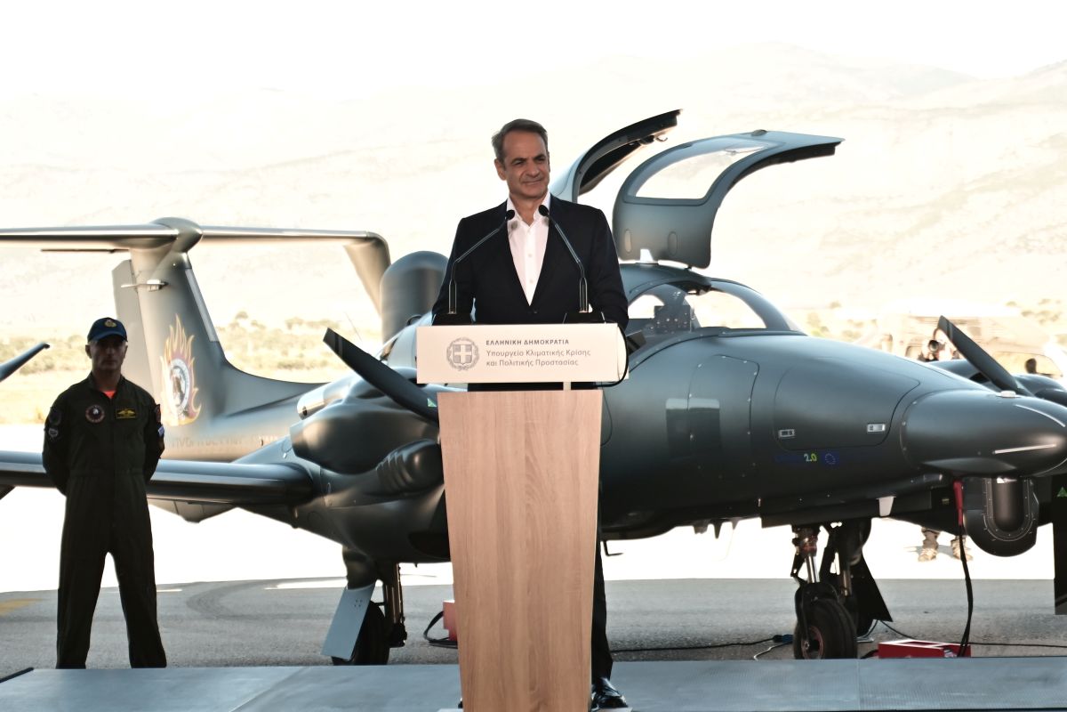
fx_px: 3112
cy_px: 356
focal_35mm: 105
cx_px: 534
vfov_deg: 13.0
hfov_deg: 19.5
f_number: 4
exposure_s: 1/640
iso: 320
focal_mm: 70
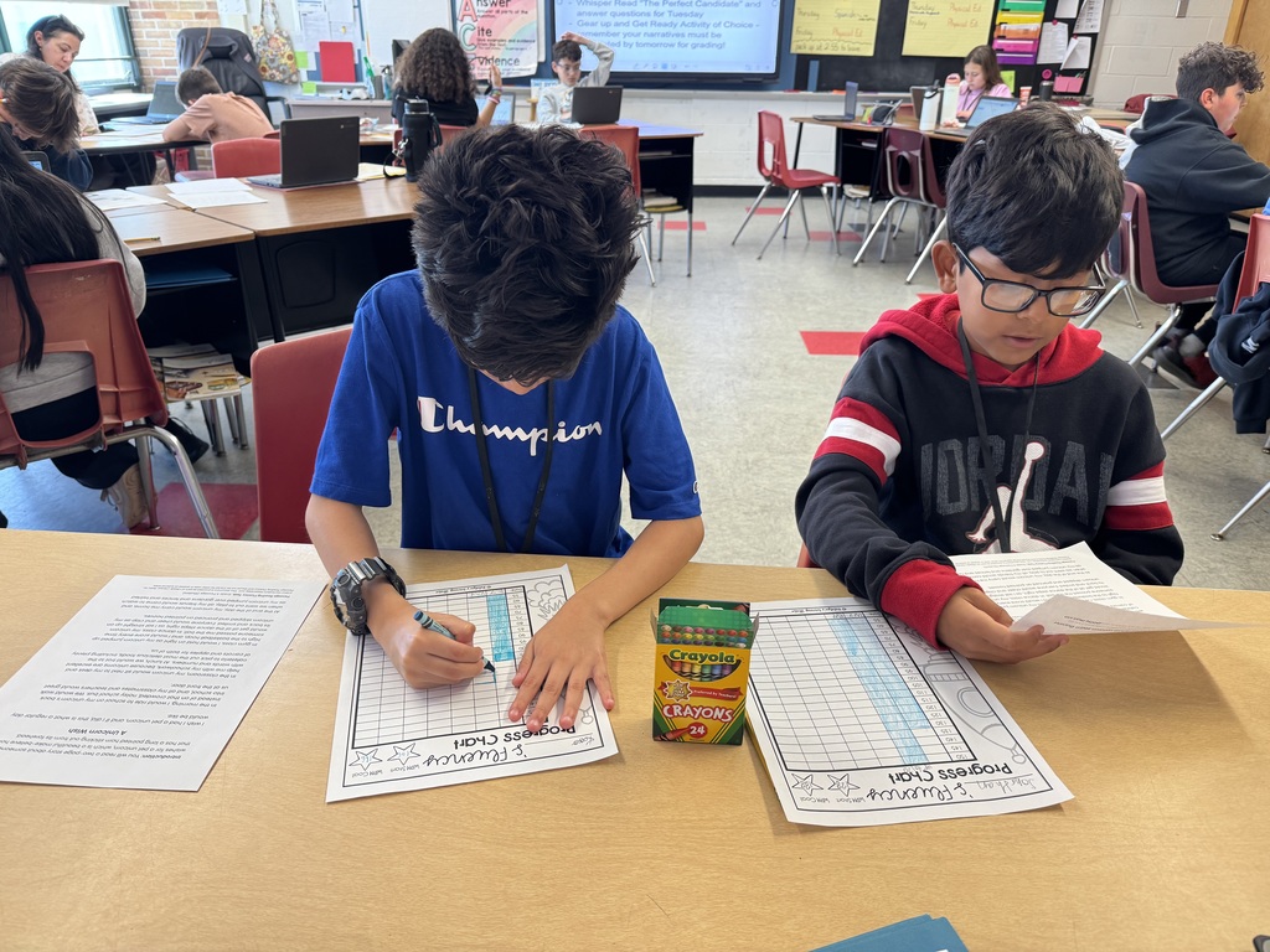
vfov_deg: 56.8
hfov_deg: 71.6
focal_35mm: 24
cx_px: 635
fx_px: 881
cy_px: 476
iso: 160
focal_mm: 6.76
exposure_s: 1/60
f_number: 1.78
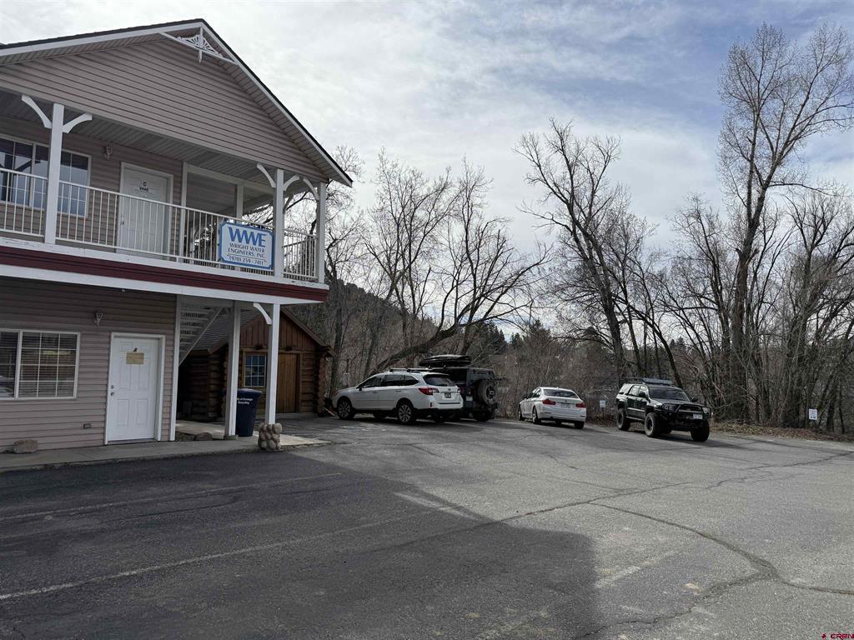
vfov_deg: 56.8
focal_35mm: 24
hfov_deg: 71.6
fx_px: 592
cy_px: 320
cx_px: 427
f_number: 1.78
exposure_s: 1/8130
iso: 80
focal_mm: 6.76
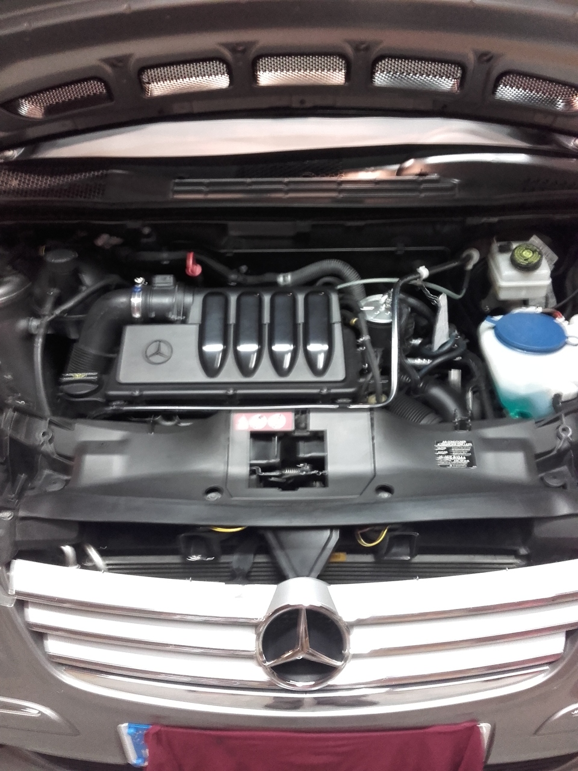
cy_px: 386
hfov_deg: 45.4
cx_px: 289
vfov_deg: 58.4
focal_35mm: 31
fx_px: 690
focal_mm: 3.31
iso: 190
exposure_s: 1/8
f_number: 2.2
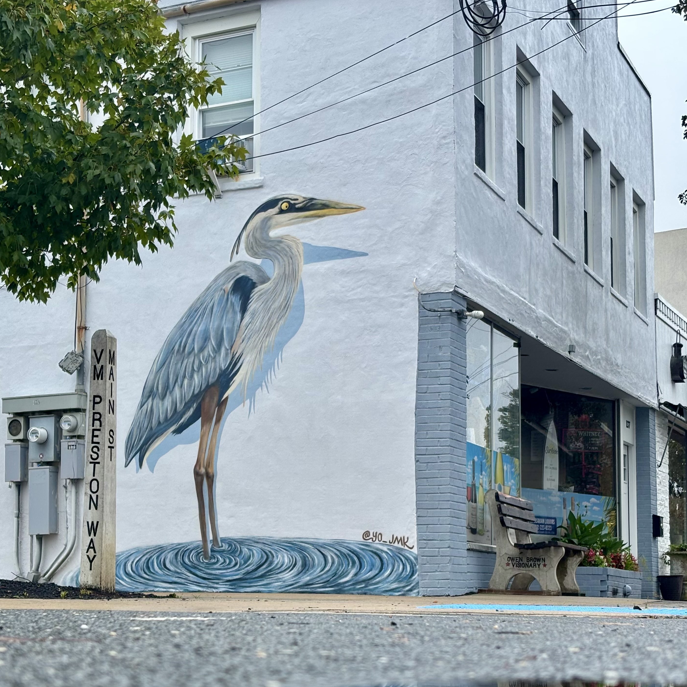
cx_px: 345
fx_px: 1392
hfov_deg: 27.7
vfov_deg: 27.6
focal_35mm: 62
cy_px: 446
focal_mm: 5.96
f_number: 1.6
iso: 32
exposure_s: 1/769
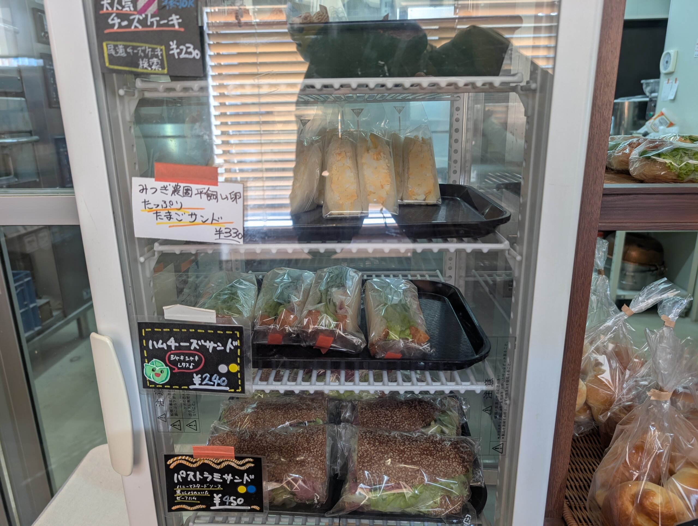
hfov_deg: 71.5
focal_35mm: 24
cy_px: 263
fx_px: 485
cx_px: 349
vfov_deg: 56.9
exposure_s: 1/51.8
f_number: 1.68
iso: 30
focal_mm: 6.9
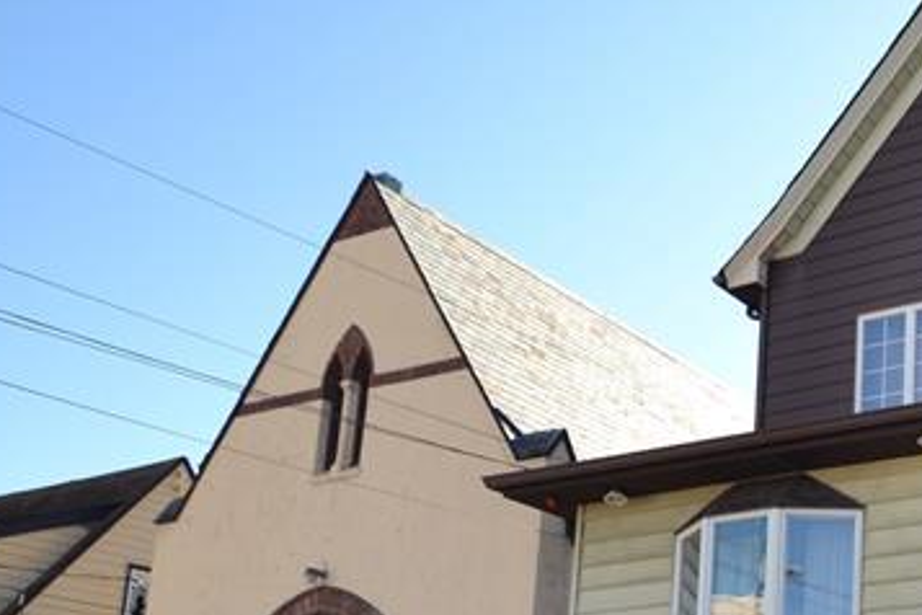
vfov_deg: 28.7
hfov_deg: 37.2
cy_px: 649
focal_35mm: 43
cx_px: 1041
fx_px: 1101
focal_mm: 10
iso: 100
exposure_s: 1/200
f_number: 5
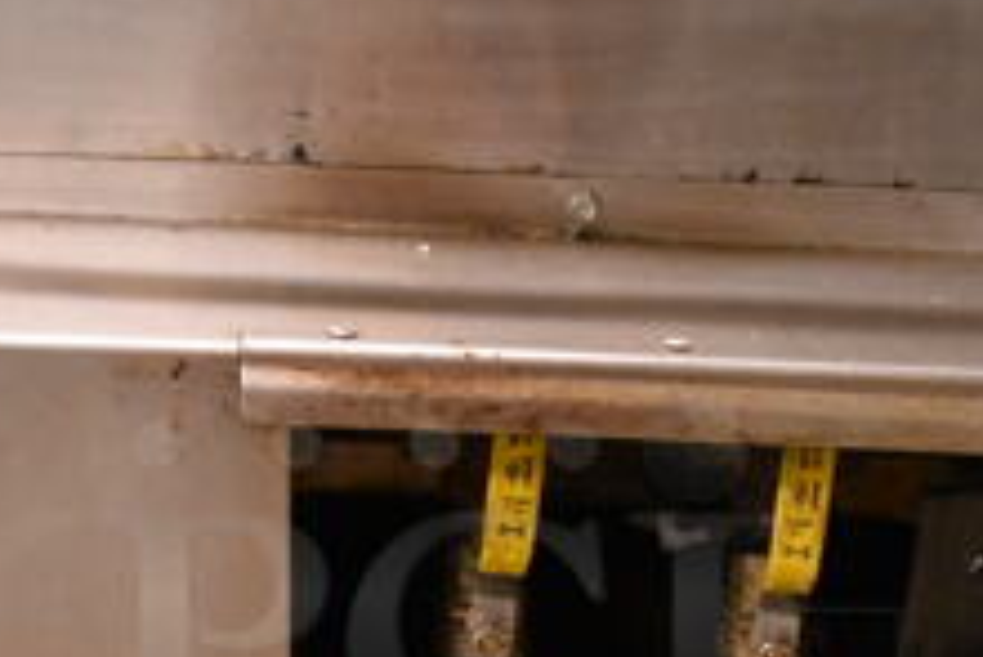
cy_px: 626
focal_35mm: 75
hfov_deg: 27.0
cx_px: 433
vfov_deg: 17.9
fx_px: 2049
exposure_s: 1/125
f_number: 3.5
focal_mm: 18
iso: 5000
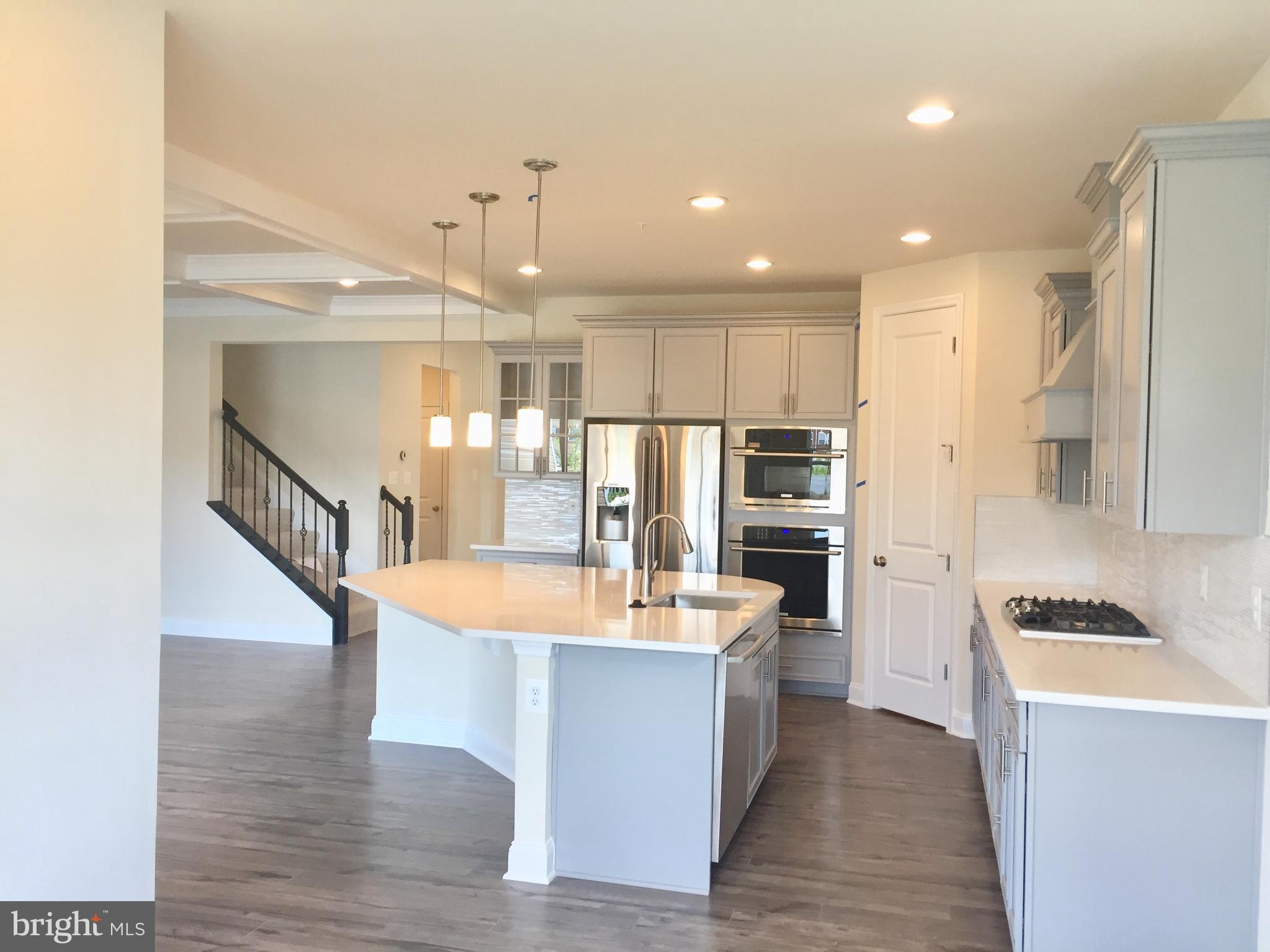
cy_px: 476
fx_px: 1064
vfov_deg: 48.2
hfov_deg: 61.7
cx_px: 635
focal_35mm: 29
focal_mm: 4.15
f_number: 2.2
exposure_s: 1/40
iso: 32
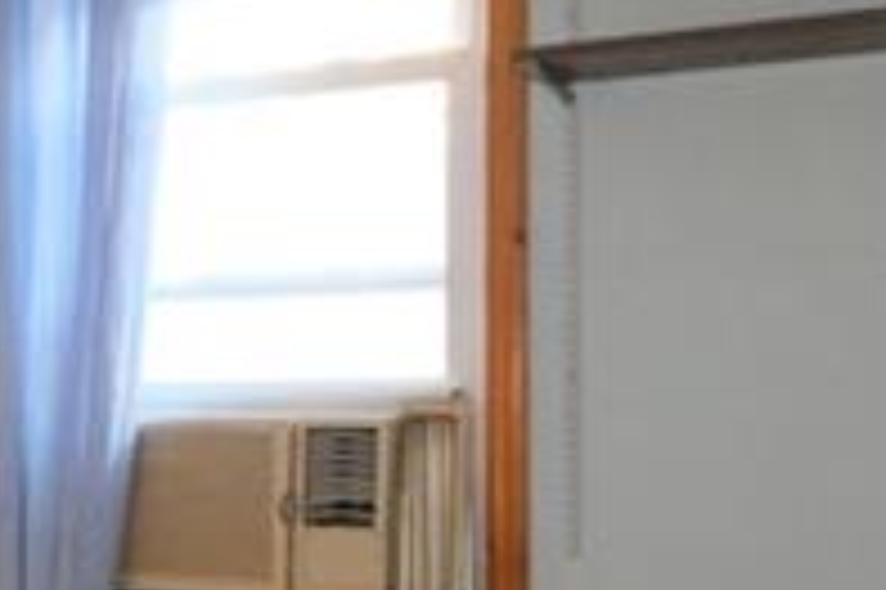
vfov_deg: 17.4
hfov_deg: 19.4
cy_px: 446
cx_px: -720
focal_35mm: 78
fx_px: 1918
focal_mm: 10
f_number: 4
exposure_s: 1/60
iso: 6400
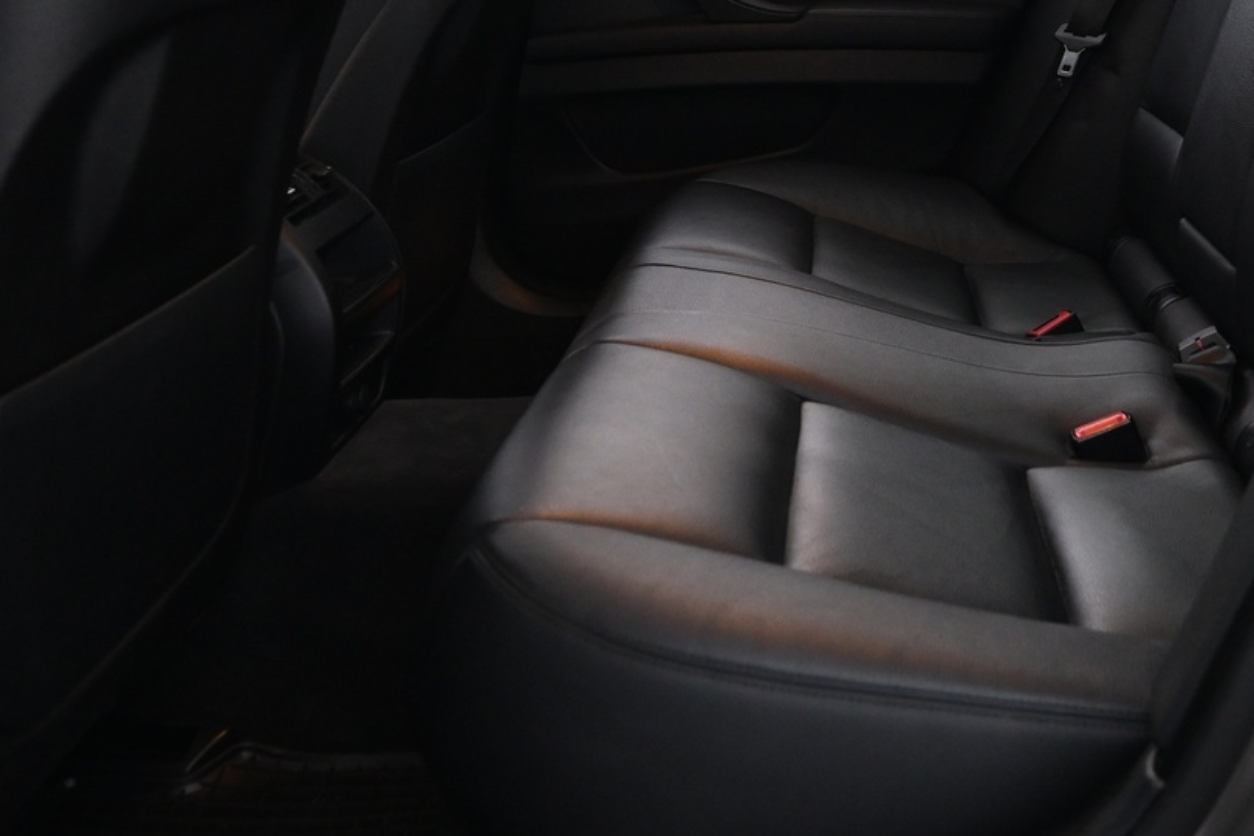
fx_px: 1672
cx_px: 875
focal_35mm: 48
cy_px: 76
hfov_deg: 40.4
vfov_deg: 27.0
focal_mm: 16
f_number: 3.5
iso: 1600
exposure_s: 1/20
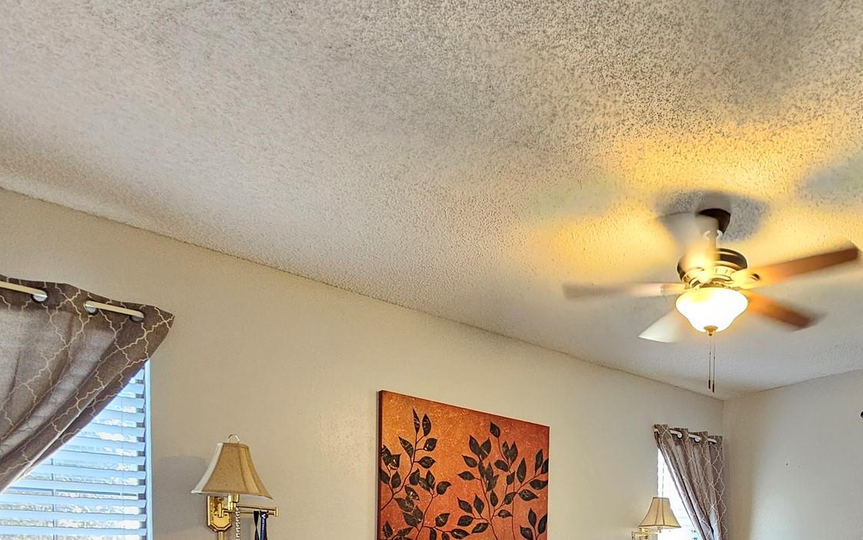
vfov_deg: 41.0
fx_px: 588
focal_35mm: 25
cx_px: 638
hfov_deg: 68.3
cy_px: 574
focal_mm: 2.2
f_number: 2.2
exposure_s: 1/30
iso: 320
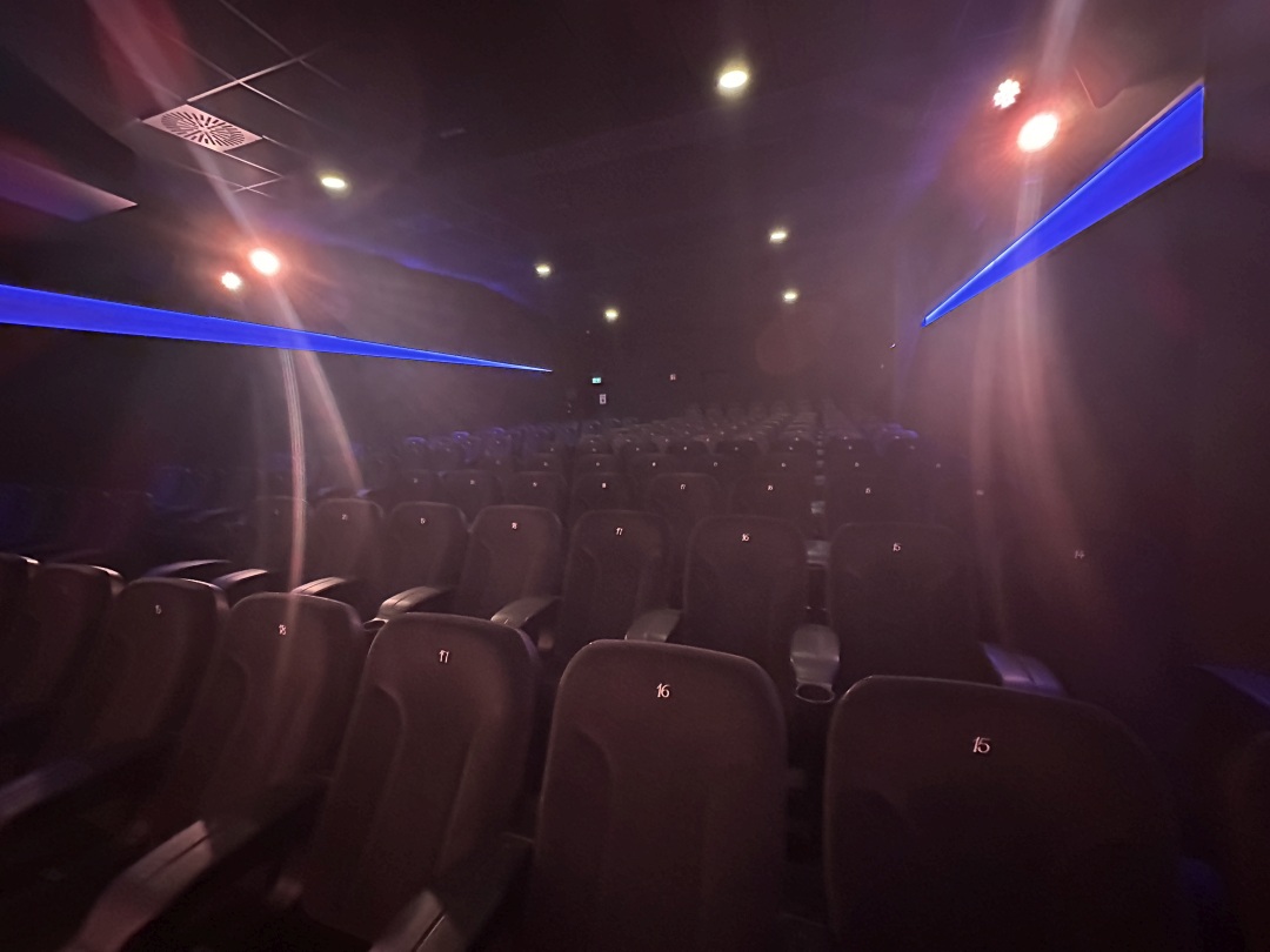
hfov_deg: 102.1
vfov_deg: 85.7
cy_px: 476
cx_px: 635
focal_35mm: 14
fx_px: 514
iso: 2500
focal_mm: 2.22
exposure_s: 1/30
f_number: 2.2
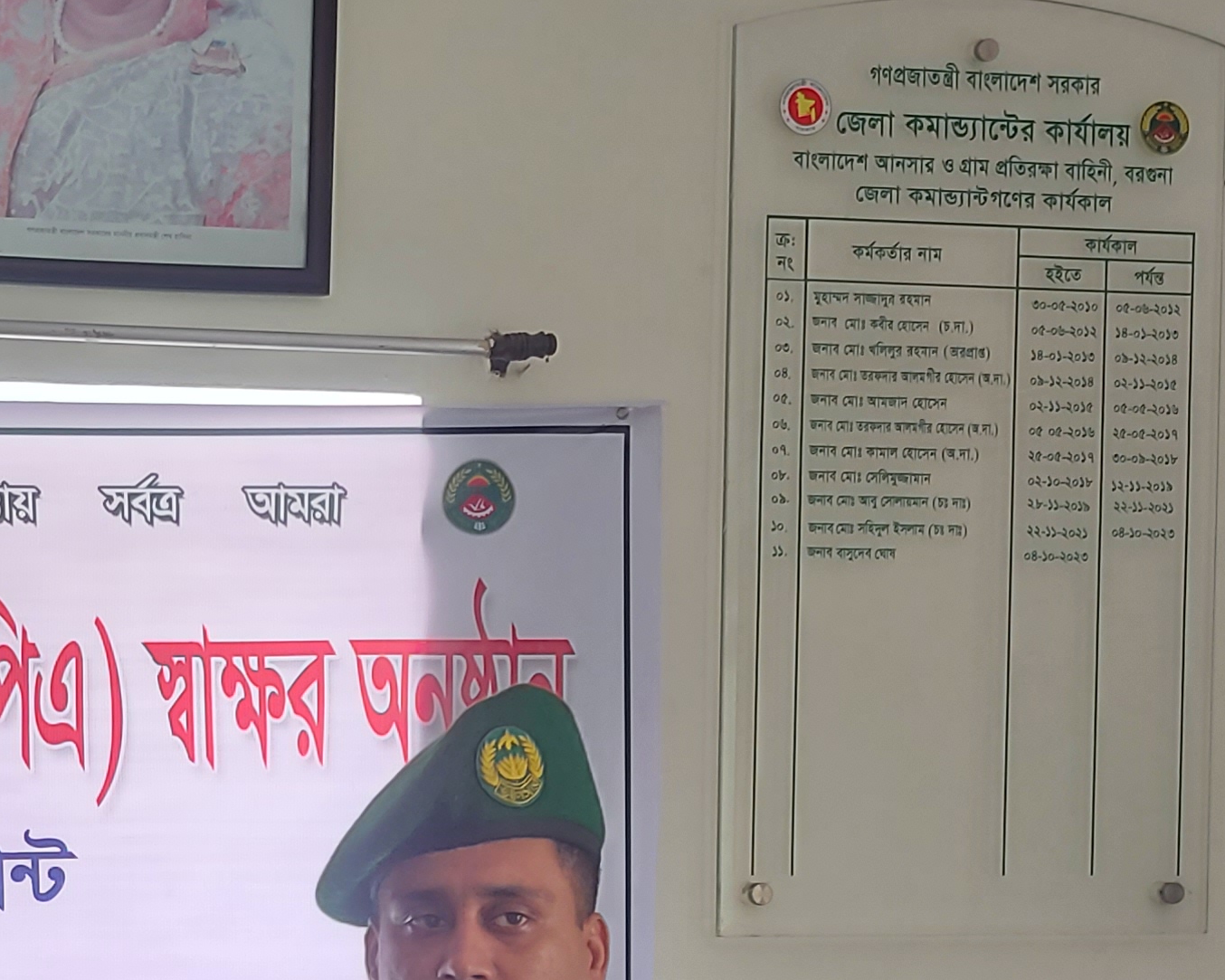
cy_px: 930
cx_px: -138
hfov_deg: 22.4
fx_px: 2900
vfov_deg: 18.8
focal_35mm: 80
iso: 80
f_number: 1.8
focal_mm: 5.23
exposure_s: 1/50
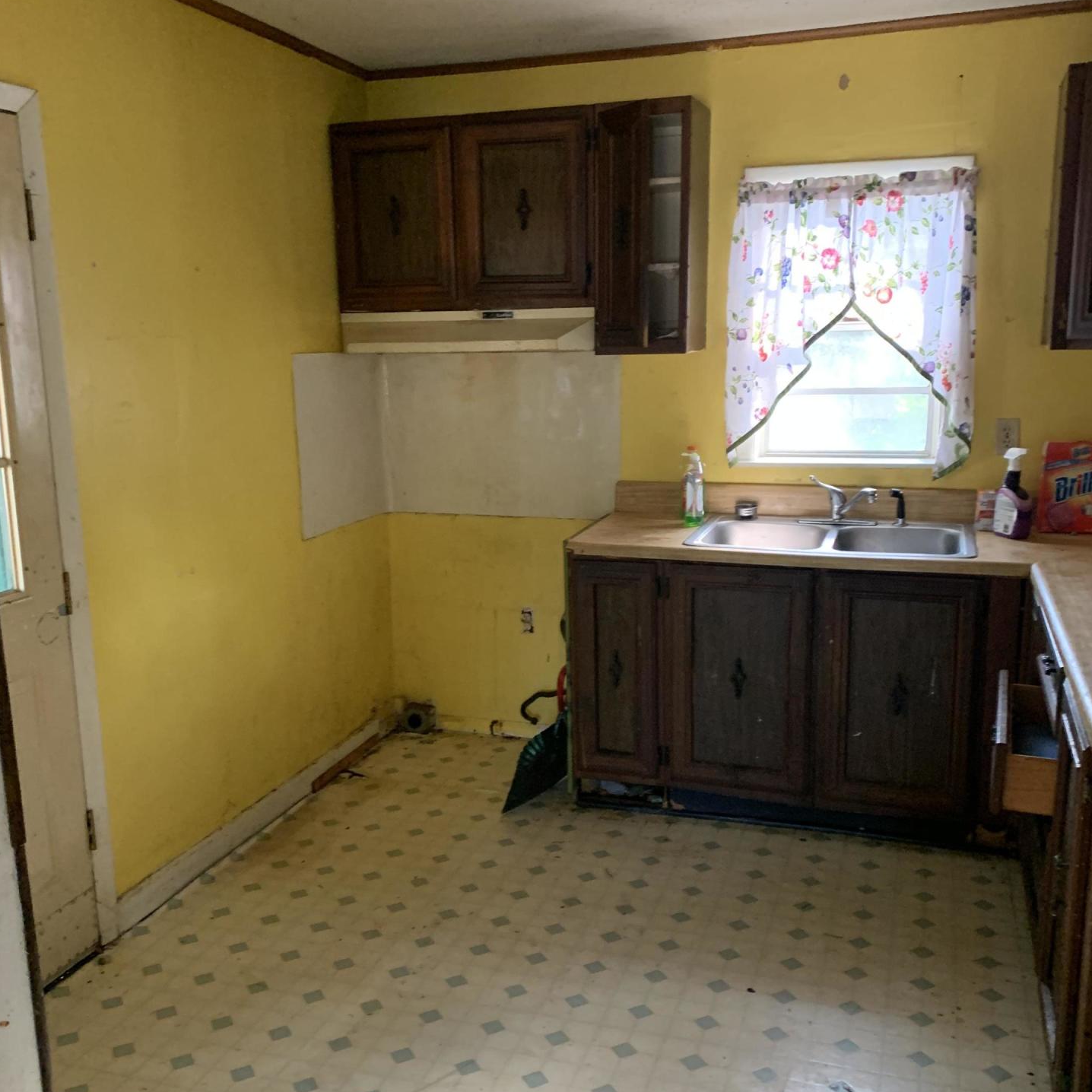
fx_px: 1142
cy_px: 582
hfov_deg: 51.1
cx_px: 544
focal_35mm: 32
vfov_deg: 51.1
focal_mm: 4.25
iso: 400
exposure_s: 1/60
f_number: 1.8
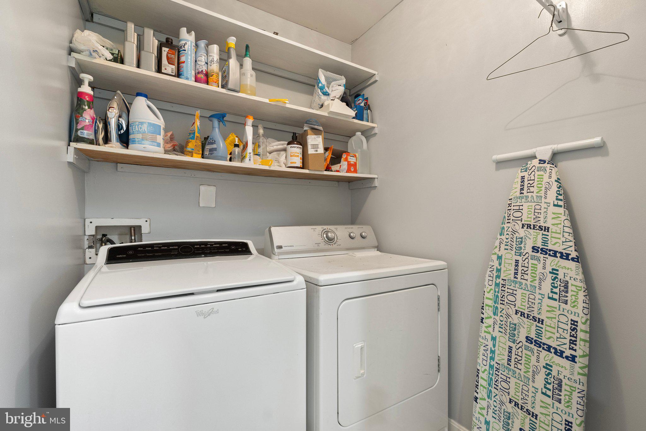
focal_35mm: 15
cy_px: 216
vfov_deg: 77.3
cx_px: 323
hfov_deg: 100.4
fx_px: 269
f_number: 8
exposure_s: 1
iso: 800
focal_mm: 10
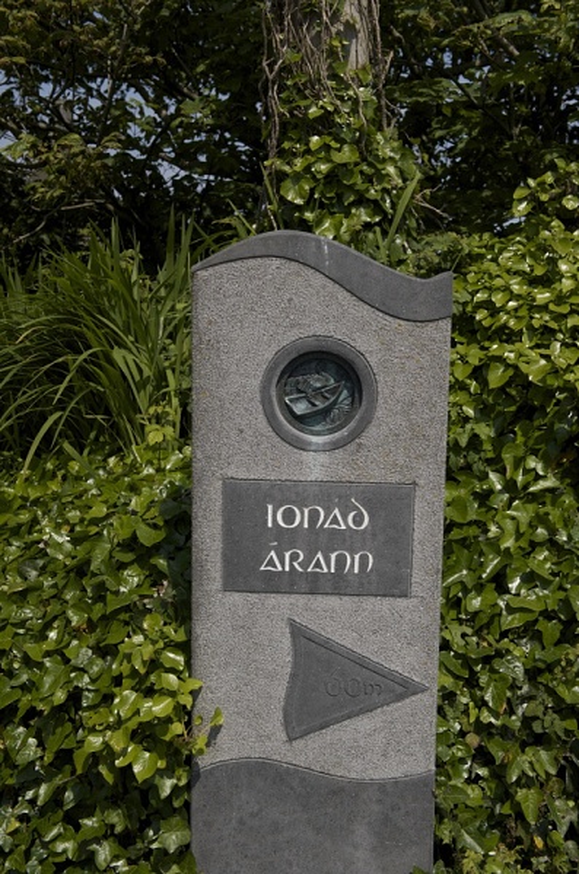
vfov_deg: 46.5
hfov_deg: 31.7
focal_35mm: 42
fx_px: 1018
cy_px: 437
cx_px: 290
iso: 200
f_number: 9
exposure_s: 1/320
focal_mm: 42
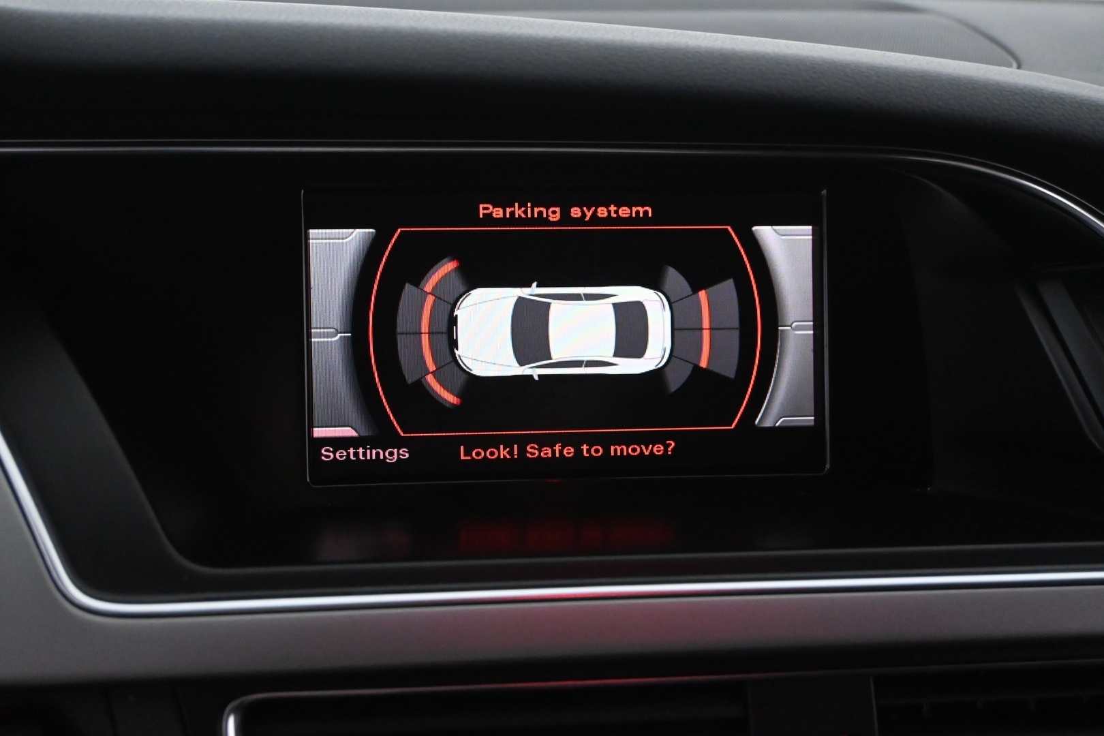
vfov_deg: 34.2
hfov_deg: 49.6
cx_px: 552
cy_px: 368
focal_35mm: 39
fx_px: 1196
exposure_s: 1/80
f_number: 5
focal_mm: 26
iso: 6400
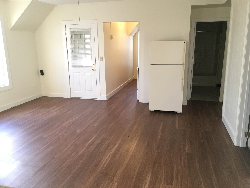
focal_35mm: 29
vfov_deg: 48.2
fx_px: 209
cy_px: 94
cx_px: 125
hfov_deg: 61.7
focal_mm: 4.15
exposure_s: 1/30
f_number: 2.2
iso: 100
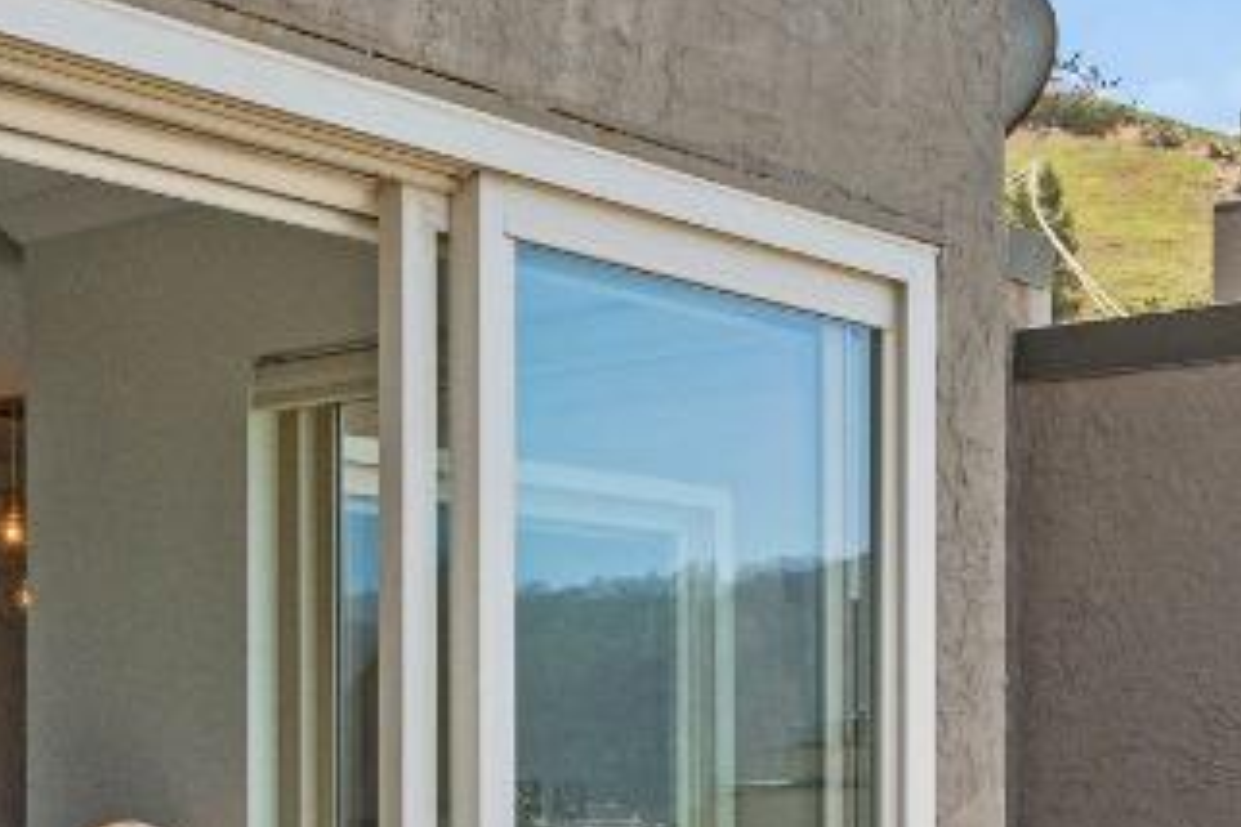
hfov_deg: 27.9
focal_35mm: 72
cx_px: 464
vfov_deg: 18.4
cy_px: 798
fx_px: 2493
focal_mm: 15.5
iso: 400
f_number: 11
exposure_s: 1/500
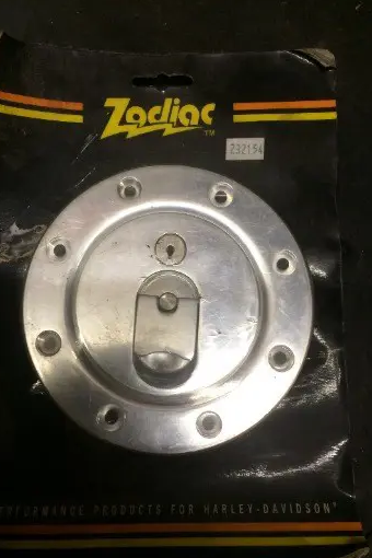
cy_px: 284
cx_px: 177
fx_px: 480
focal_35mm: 31
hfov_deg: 42.3
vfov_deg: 60.3
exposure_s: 1/33
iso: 100
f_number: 2.2
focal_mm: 4.15
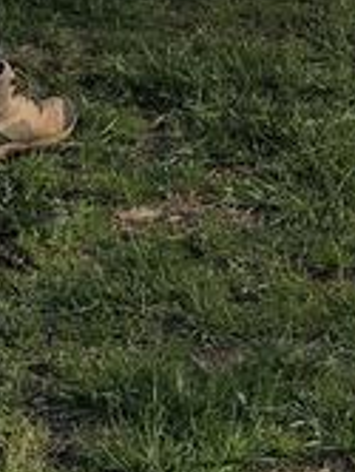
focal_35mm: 157
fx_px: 2141
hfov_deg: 9.5
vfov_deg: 11.7
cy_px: -341
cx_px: 268
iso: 20
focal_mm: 3.99
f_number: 1.8
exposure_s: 1/565
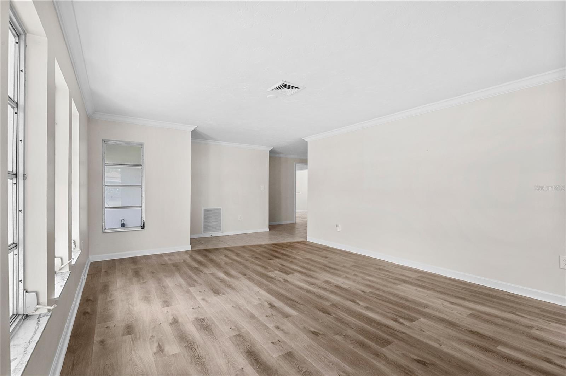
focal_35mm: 16
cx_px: 283
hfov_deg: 96.8
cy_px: 188
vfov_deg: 73.6
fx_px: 251
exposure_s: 1/15
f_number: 10
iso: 320
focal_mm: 16
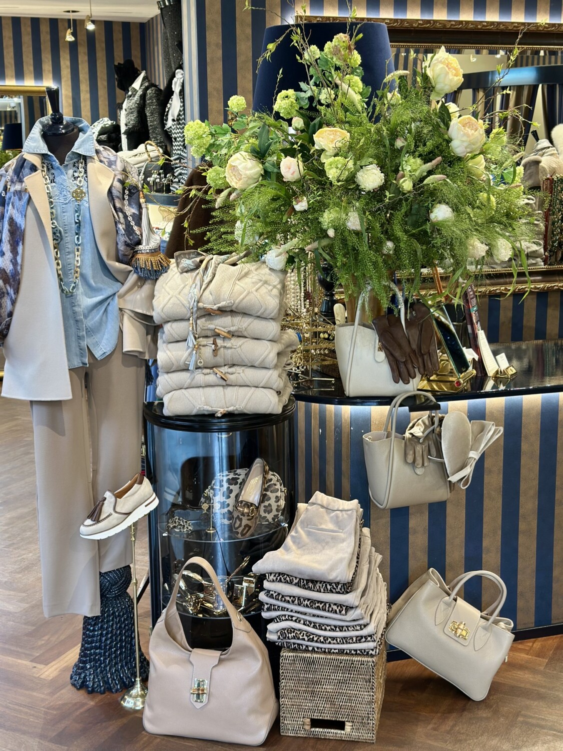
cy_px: 376
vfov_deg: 39.7
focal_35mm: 48
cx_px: 282
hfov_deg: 30.3
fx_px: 1041
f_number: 1.78
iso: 80
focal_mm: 6.86
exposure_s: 1/50
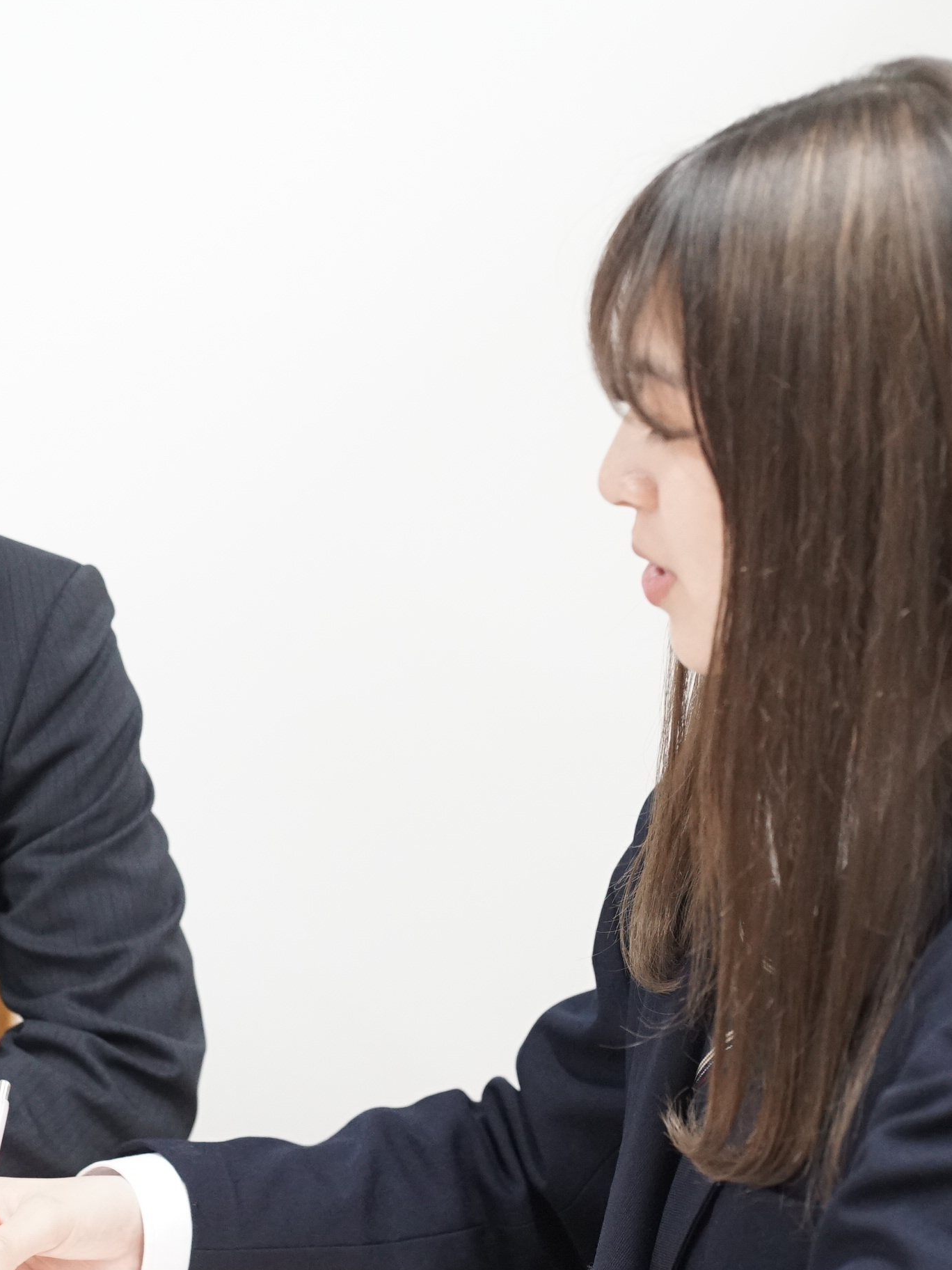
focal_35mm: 73
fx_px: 2677
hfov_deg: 19.8
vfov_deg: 26.7
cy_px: 636
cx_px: 91
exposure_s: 1/400
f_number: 4
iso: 6400
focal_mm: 50
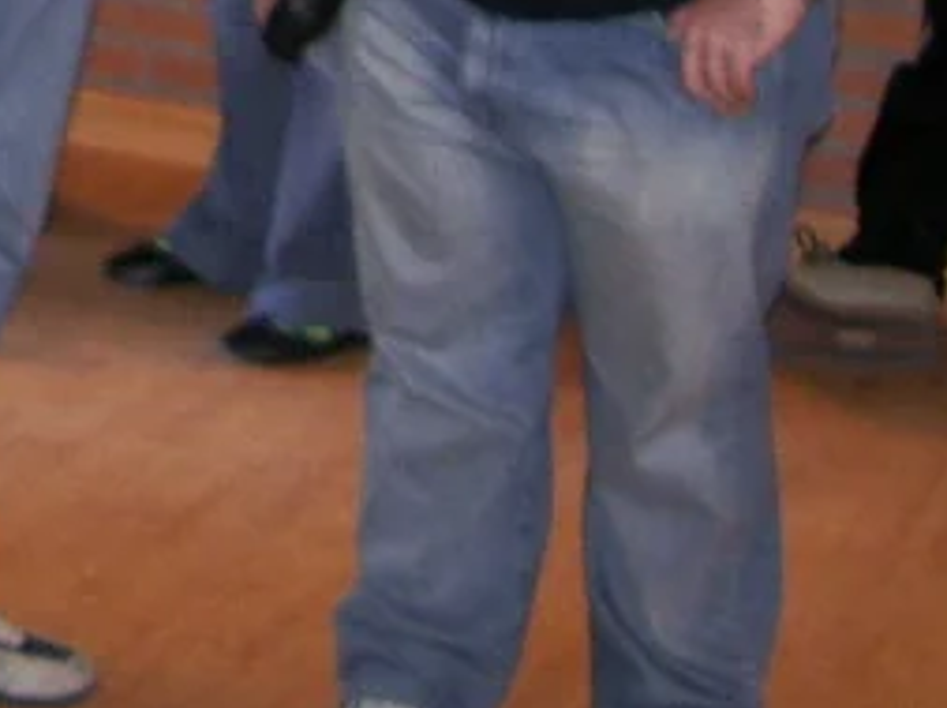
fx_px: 3633
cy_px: -513
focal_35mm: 133
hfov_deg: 13.8
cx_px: -532
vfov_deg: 10.5
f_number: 2.6
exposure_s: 1/15
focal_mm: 5.8
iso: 200
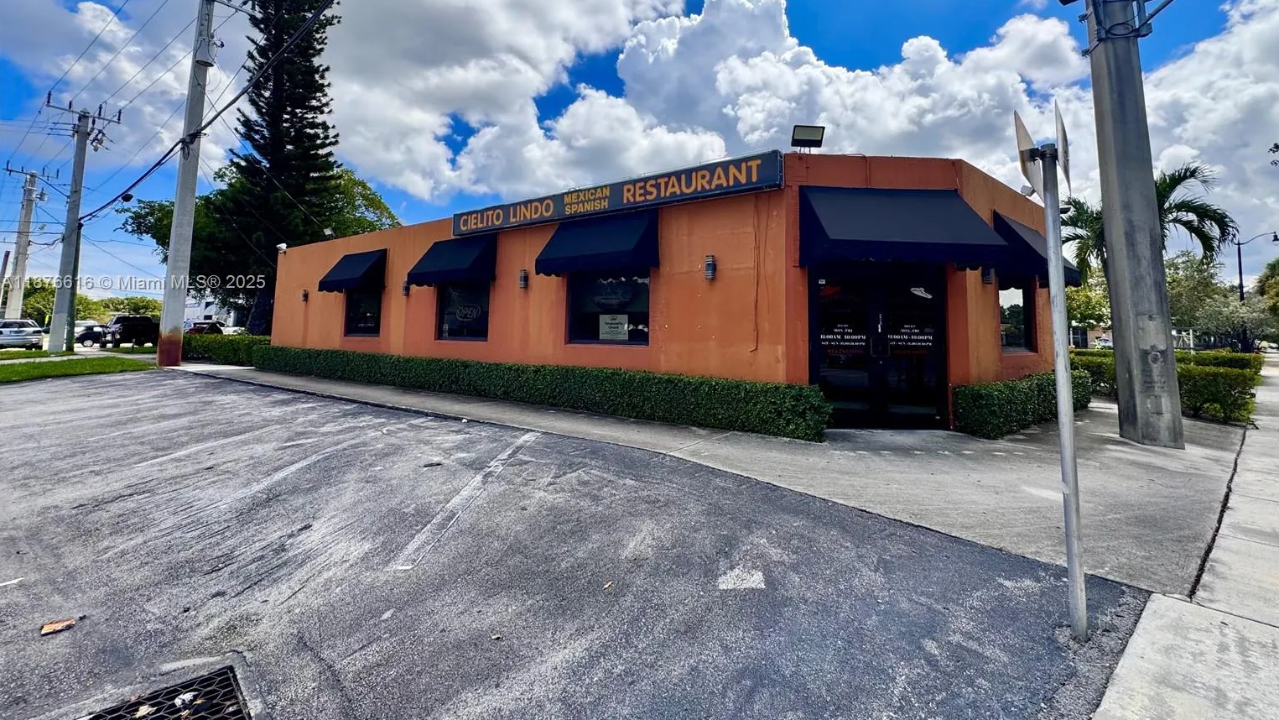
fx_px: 543
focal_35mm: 16
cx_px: 668
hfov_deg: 99.3
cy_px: 284
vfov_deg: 66.4
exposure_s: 1/1506
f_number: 2.2
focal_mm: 2.22
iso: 40
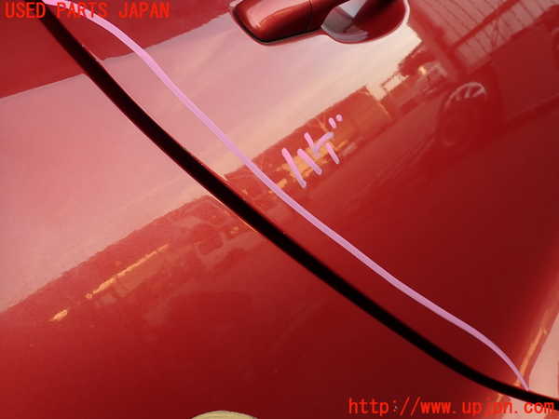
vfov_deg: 54.9
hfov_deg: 69.4
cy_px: 210
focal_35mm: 25
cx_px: 280
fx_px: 404
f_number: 2.8
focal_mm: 4.5
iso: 100
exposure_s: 1/80
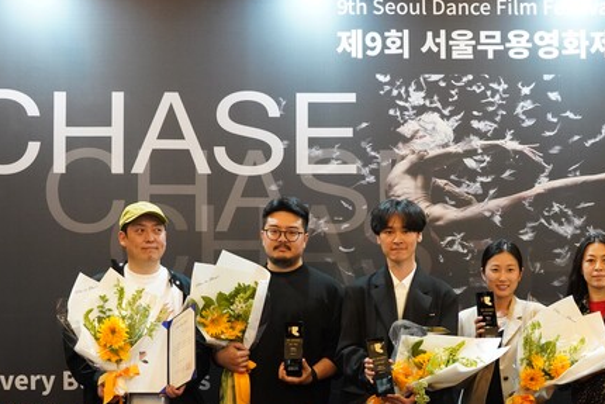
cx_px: 373
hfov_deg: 34.9
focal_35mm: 57
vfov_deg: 23.4
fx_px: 958
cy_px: 324
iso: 8000
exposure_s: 1/100
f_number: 5.6
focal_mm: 35
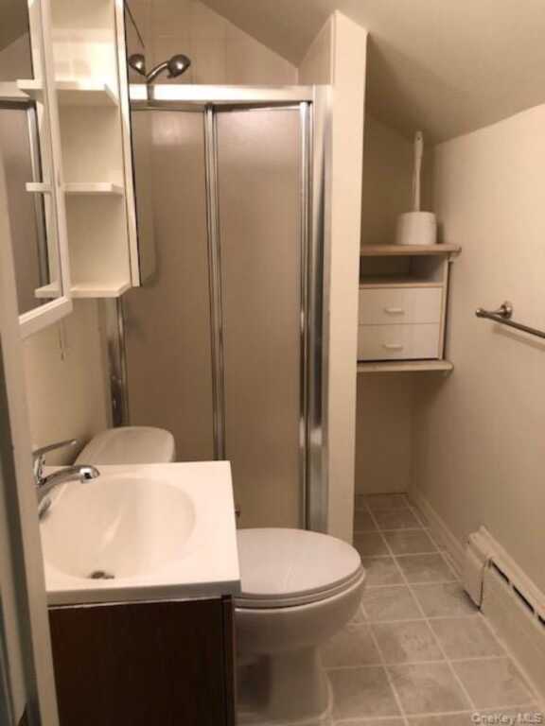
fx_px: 588
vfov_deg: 63.4
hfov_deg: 49.7
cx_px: 272
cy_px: 363
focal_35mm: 28
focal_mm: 3.99
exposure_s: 1/17
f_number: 1.8
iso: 40
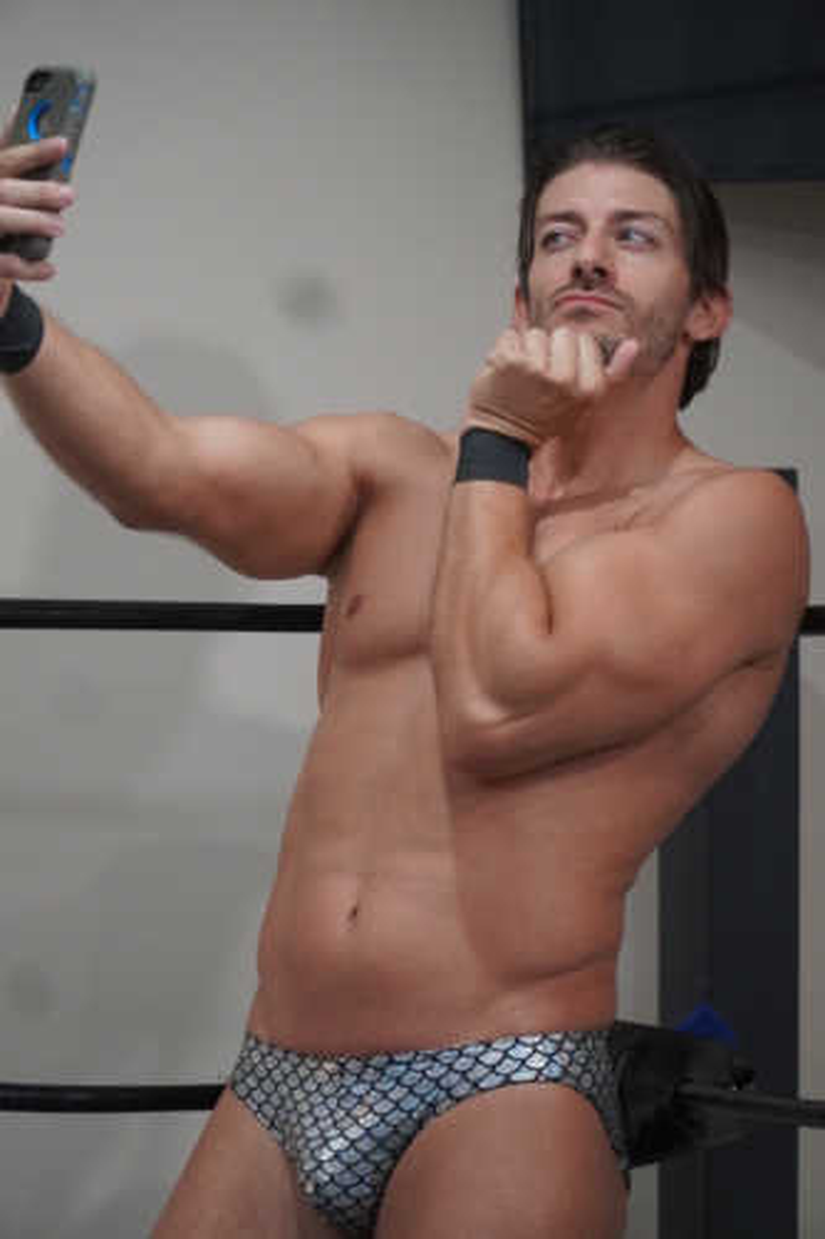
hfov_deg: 9.2
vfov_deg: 13.8
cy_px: 620
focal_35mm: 148
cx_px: 412
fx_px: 5108
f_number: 4
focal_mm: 99
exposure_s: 1/160
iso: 3200
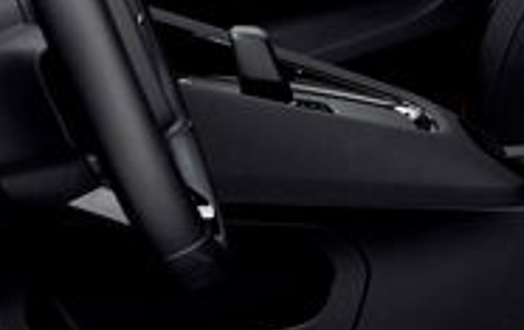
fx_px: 1874
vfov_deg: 9.9
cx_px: 548
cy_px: -54
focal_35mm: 131
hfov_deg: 15.6
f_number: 4.5
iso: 1000
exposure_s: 1/125
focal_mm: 35
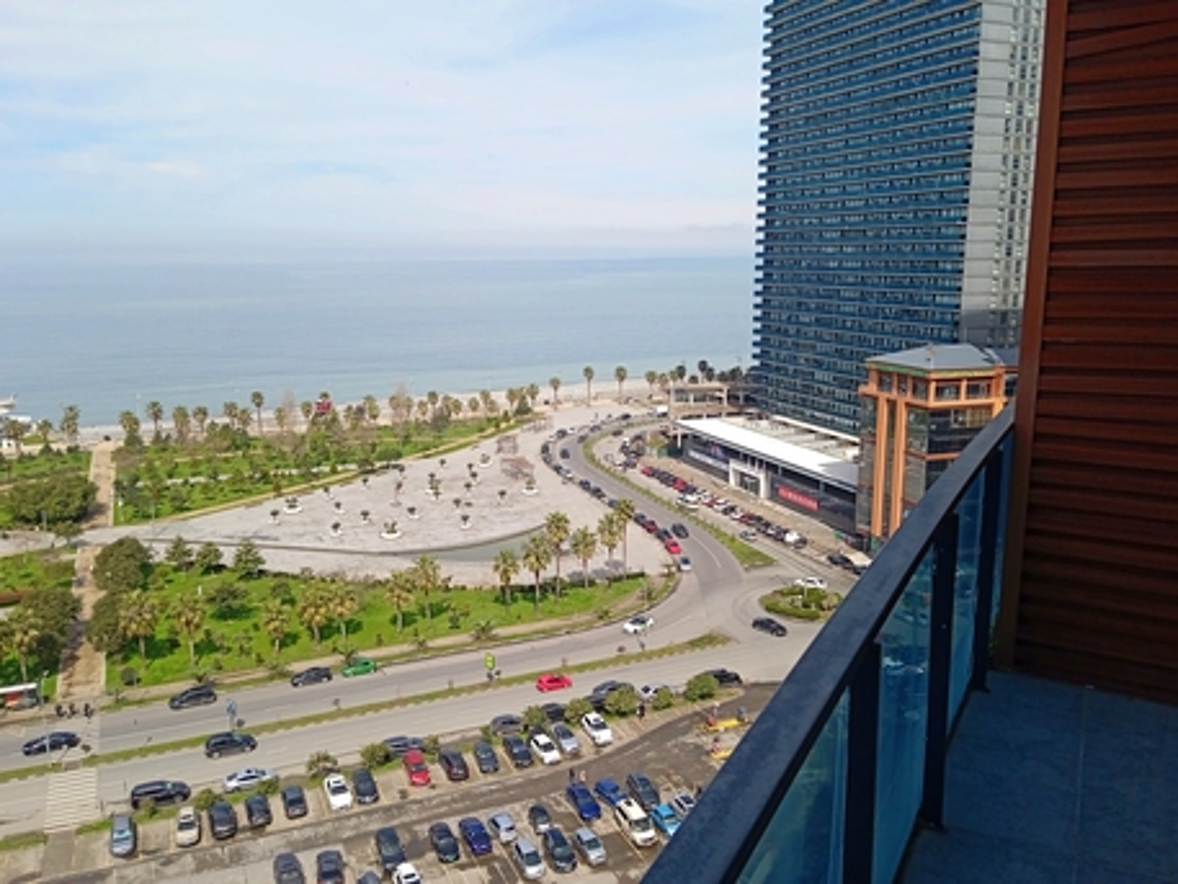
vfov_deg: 49.8
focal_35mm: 28
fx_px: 953
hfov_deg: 63.4
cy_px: 442
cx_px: 589
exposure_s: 1/970
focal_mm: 3.43
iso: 100
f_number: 2.2
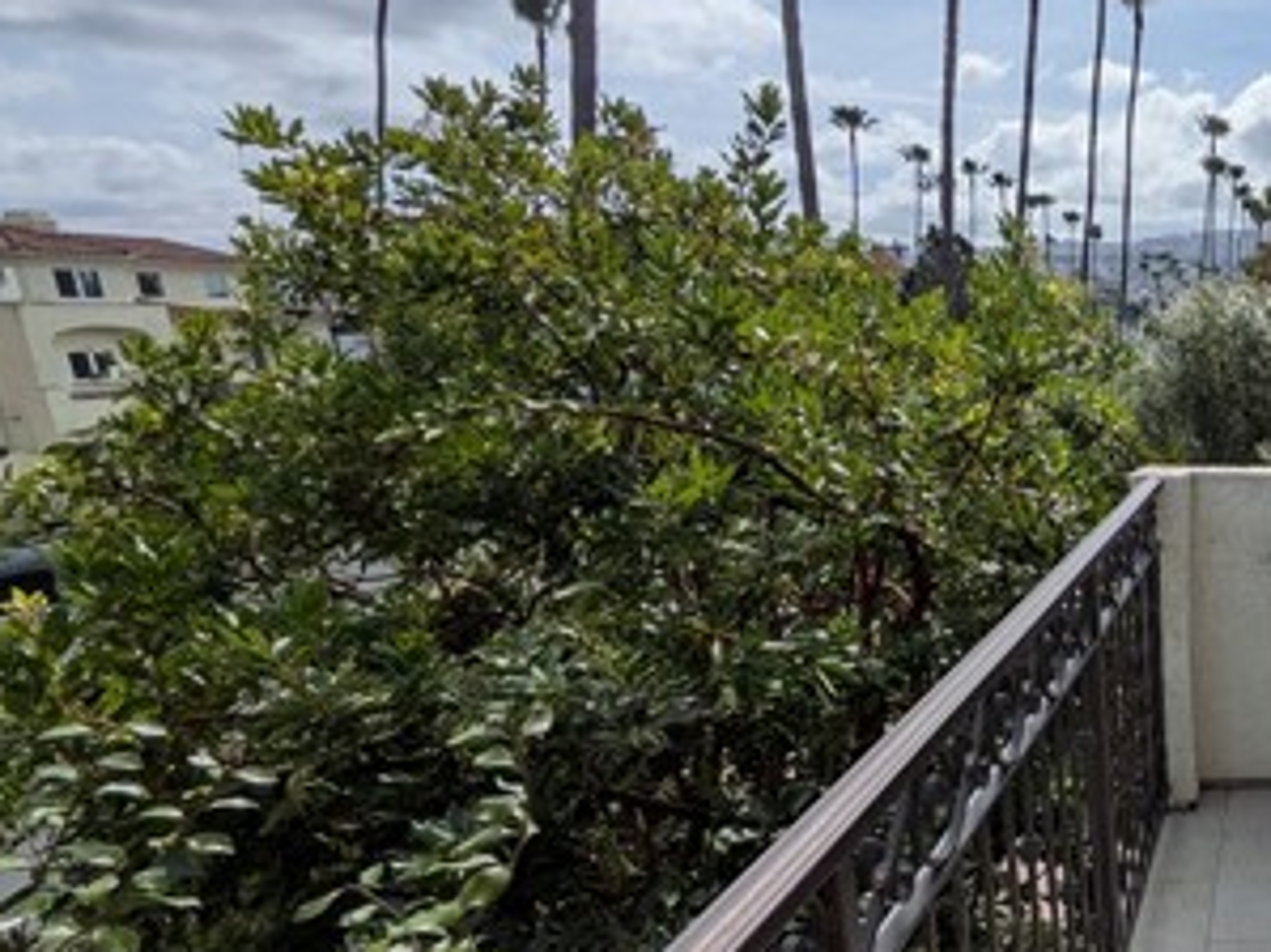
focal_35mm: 30
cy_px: 578
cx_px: 1280
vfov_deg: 46.5
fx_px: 1101
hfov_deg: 48.8
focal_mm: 1.85
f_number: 2.2
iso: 51
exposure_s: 1/4184
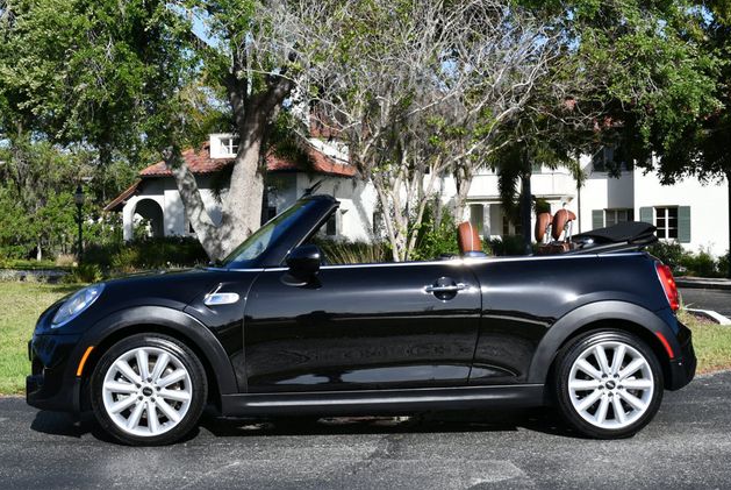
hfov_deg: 33.9
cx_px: 371
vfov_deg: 23.1
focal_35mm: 59
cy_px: 242
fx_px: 1199
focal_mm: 29
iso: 110
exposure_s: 1/250
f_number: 8
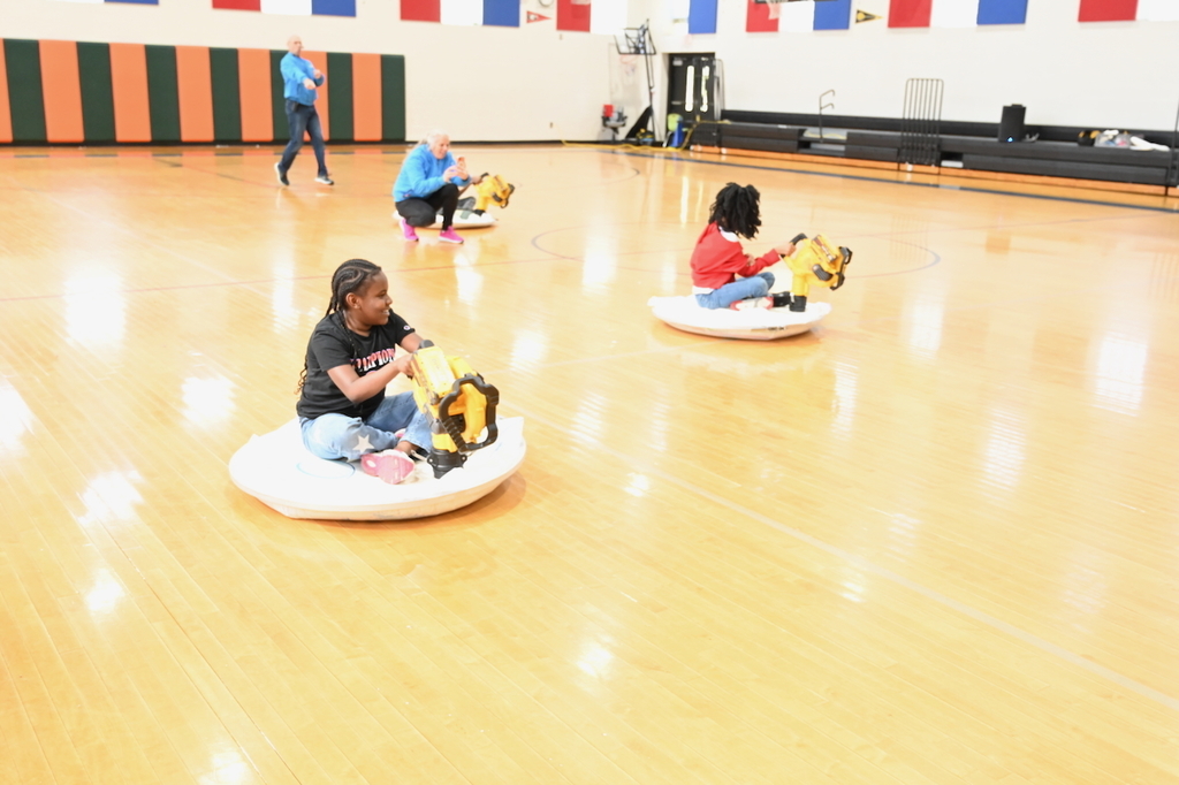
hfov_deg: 55.1
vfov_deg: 38.3
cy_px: 392
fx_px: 1129
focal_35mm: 34
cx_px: 590
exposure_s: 1/200
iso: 3200
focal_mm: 34.5
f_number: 4
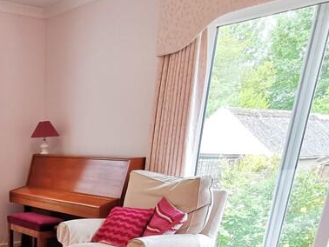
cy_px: 317
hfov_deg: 38.0
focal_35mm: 46
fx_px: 437
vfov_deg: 26.8
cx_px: 23
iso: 125
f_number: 2.2
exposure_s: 1/50
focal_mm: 2.26
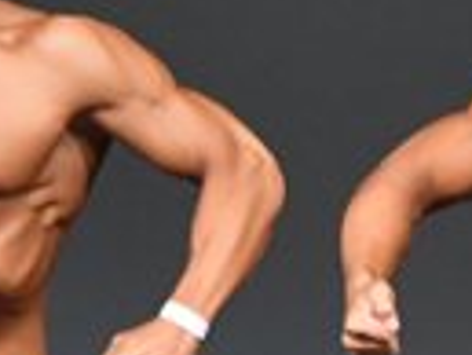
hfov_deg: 1.1
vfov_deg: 0.8
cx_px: 715
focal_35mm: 1815
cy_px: 417
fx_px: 24771
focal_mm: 210
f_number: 5.6
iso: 4000
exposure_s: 1/400
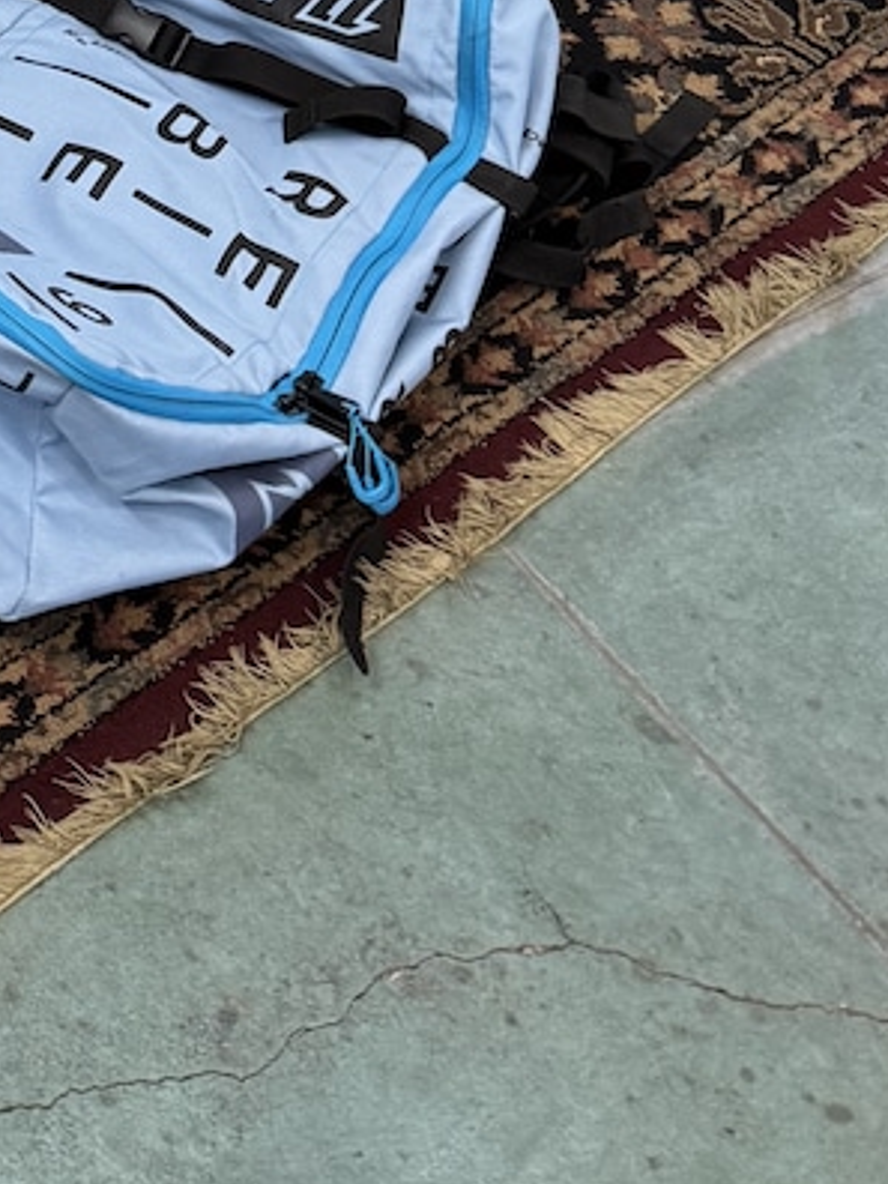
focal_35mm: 89
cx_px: -368
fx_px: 3044
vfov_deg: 18.2
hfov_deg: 15.5
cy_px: -842
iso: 200
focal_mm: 6.76
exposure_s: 1/60
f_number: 1.78
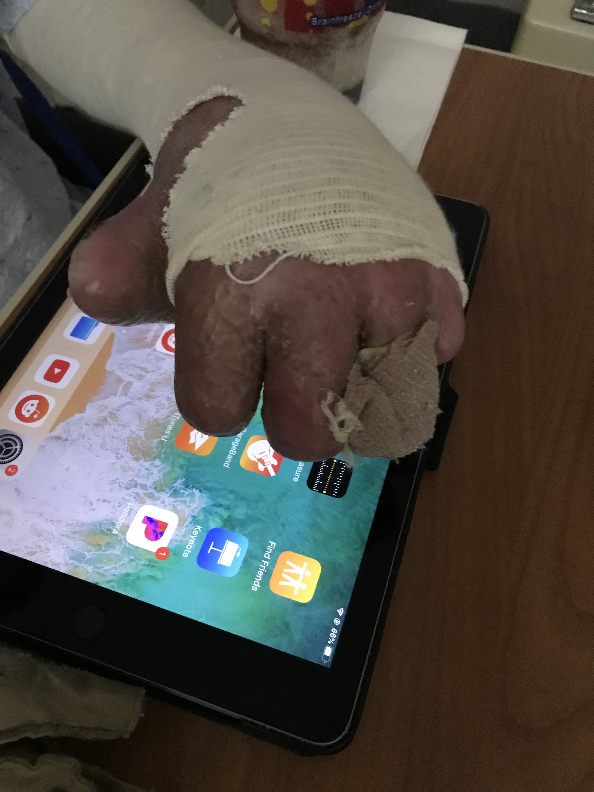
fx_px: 641
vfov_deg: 63.4
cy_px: 396
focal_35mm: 28
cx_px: 297
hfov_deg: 49.7
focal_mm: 3.99
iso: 100
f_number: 1.8
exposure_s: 1/4
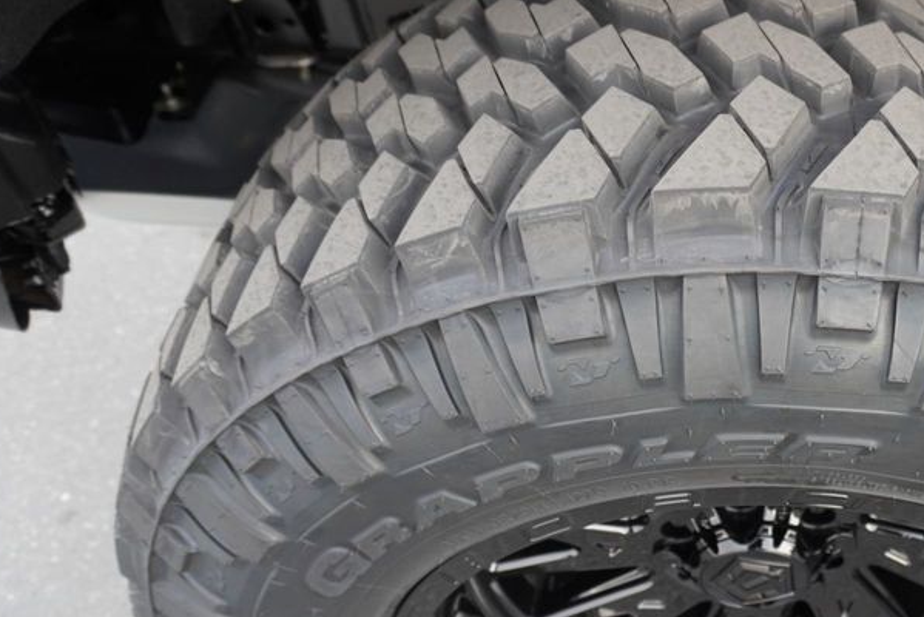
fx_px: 1053
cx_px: 742
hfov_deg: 45.0
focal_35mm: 41
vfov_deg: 32.5
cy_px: 392
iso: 400
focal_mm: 16
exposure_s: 1/160
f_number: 4
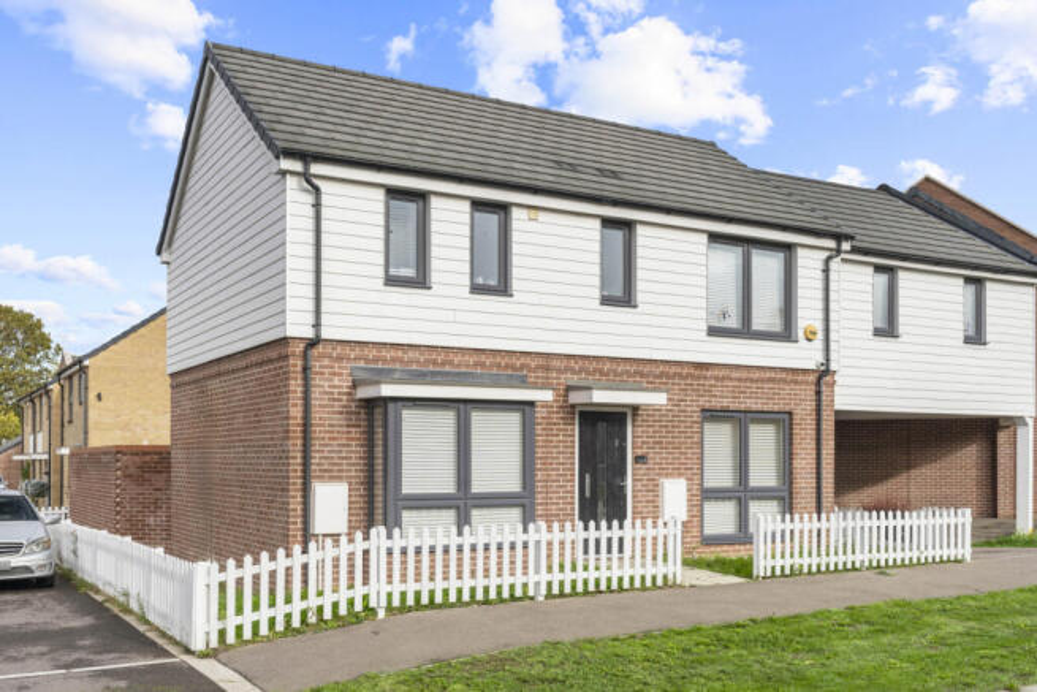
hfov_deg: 54.4
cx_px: 518
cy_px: 346
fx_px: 1008
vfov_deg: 37.9
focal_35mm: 35
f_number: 7.1
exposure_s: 1/125
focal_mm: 35
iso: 320
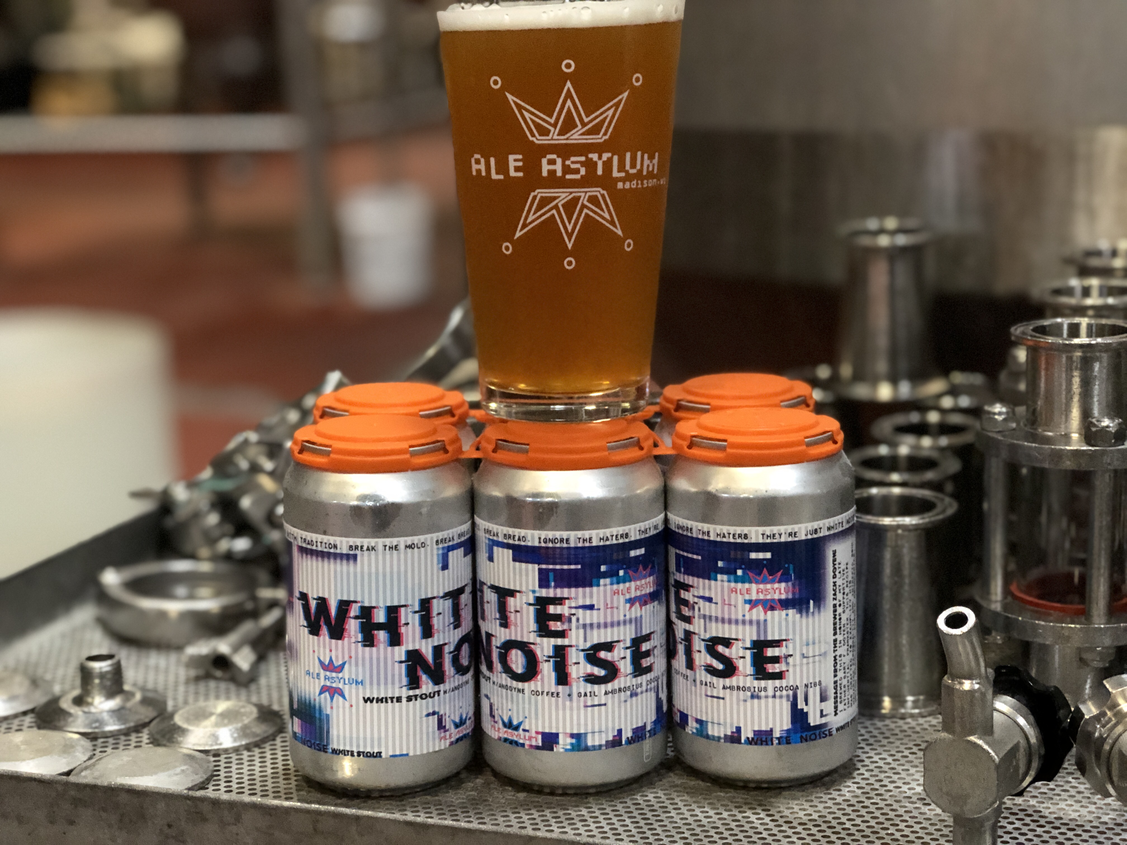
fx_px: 1856
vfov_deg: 25.7
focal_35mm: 57
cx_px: 564
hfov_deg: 33.8
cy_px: 422
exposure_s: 1/30
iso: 500
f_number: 2.8
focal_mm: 6.6
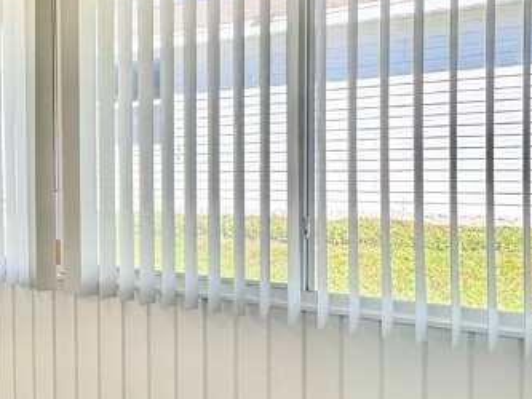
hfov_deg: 34.8
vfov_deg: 33.6
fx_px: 661
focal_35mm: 43
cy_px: 188
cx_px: -109
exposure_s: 1/218
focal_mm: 2.22
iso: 40
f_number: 2.2
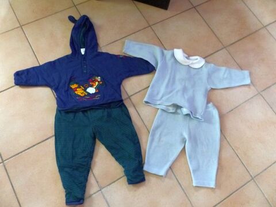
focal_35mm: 25
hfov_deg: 69.4
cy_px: 104
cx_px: 138
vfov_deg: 54.9
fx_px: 199
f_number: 2.8
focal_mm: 4.5
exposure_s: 1/4
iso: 800
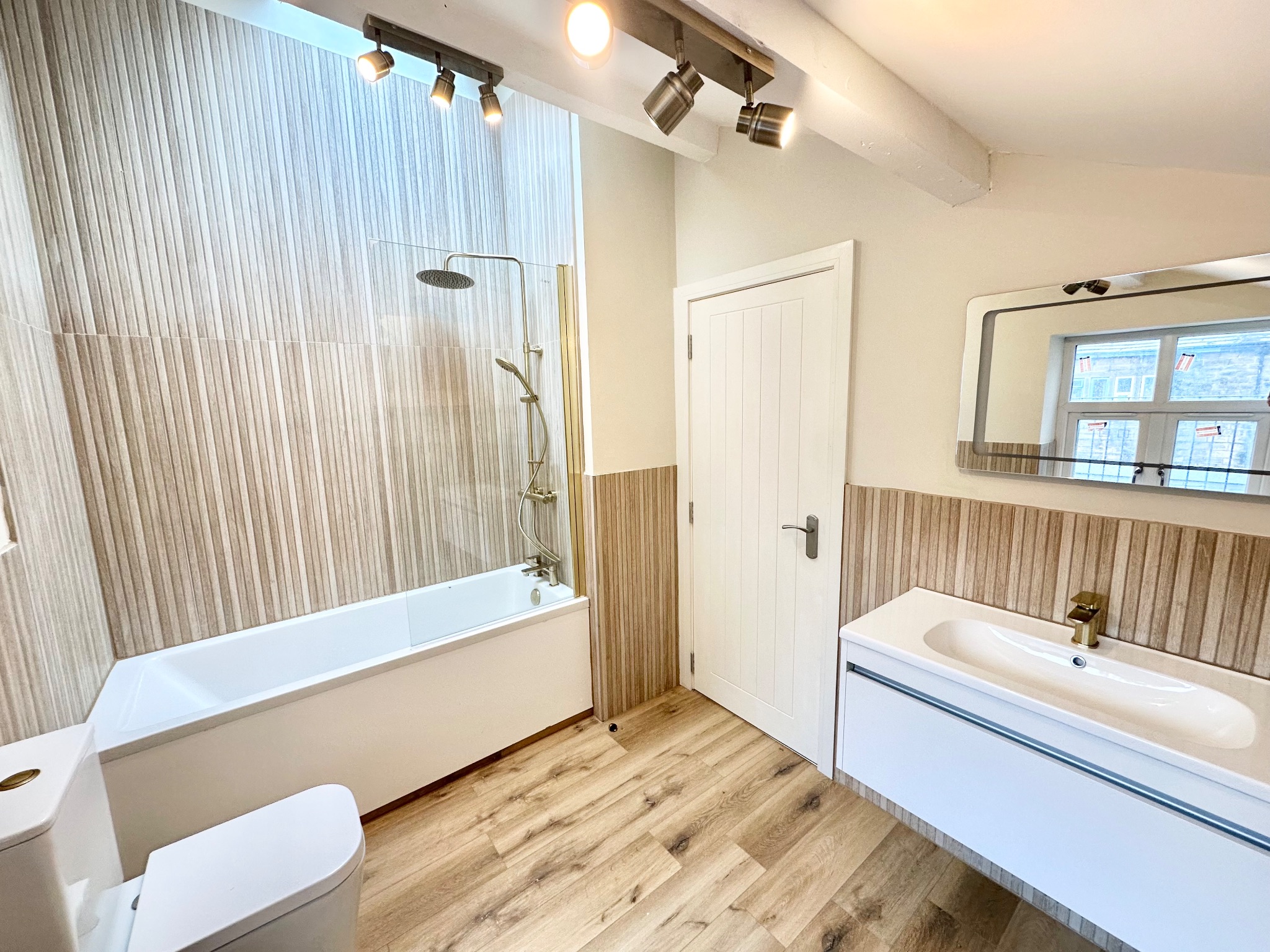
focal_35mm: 14
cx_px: 635
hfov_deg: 102.1
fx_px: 514
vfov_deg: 85.7
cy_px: 476
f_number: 2.2
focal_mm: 2.22
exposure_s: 1/100
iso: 125
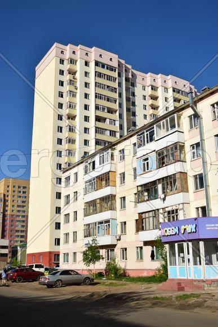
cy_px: 164
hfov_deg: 35.5
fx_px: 340
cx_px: 109
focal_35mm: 38
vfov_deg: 51.3
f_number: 9
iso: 100
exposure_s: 1/320
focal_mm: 25
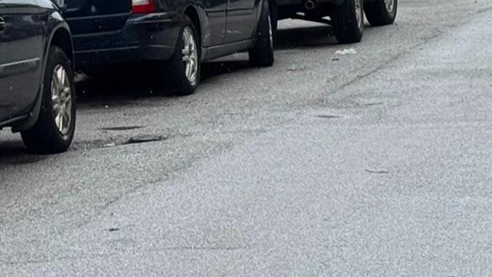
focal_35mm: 182
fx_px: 2375
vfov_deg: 6.5
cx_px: 301
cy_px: -282
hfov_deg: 11.8
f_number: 1.78
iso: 64
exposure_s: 1/2110
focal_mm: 6.76
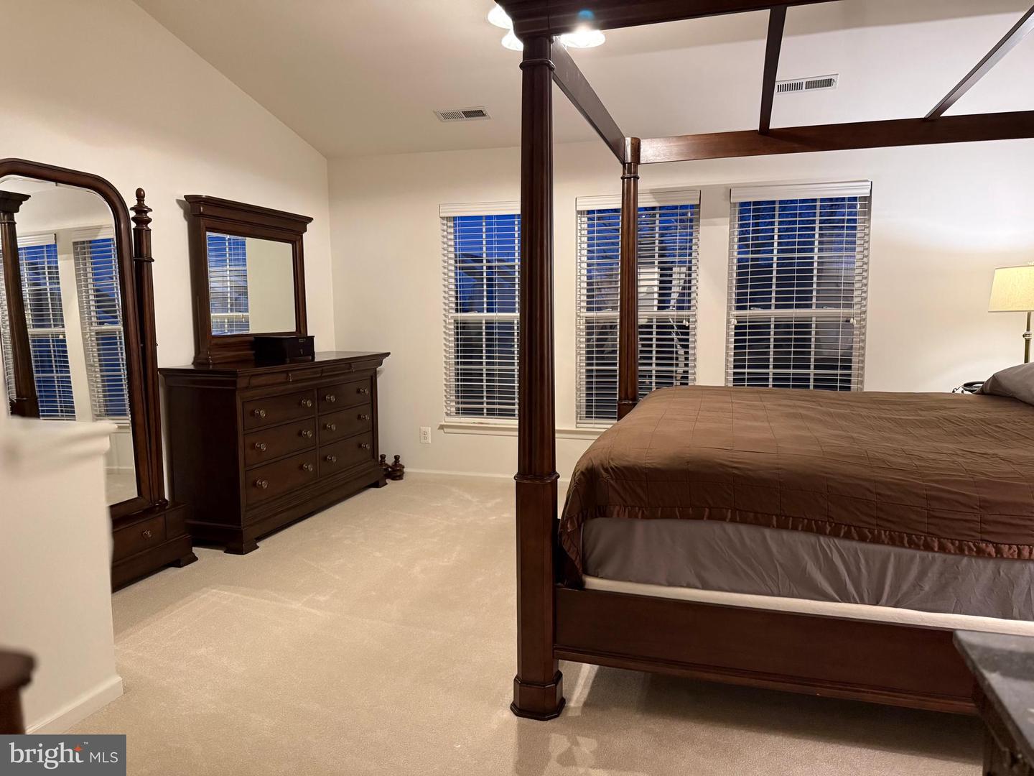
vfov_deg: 56.8
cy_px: 388
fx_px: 717
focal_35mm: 24
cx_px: 517
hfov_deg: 71.6
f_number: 1.78
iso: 800
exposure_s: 1/60
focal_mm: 6.76
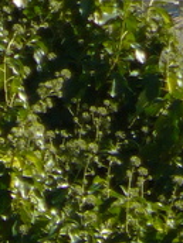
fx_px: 9431
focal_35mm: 1338
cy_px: -287
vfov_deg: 1.5
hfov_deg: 1.1
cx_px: 125
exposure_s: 1/1000
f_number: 3.3
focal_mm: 40.1
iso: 100
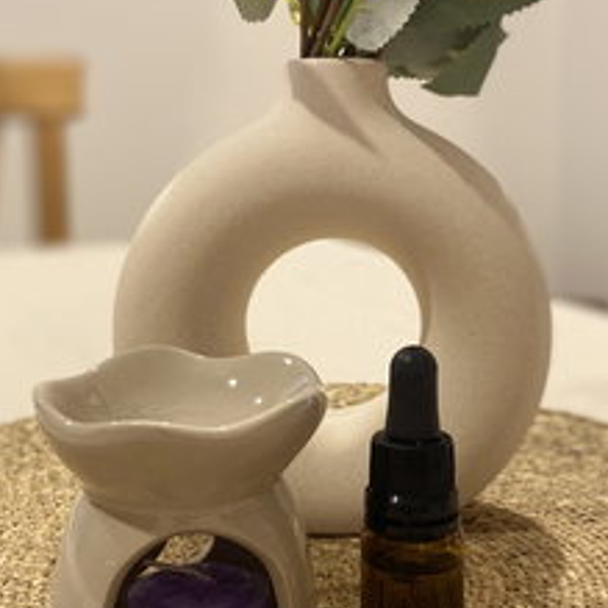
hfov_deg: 30.5
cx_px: 328
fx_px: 1113
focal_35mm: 56
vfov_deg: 30.4
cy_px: 210
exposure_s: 1/50
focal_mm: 4.25
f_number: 1.8
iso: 250
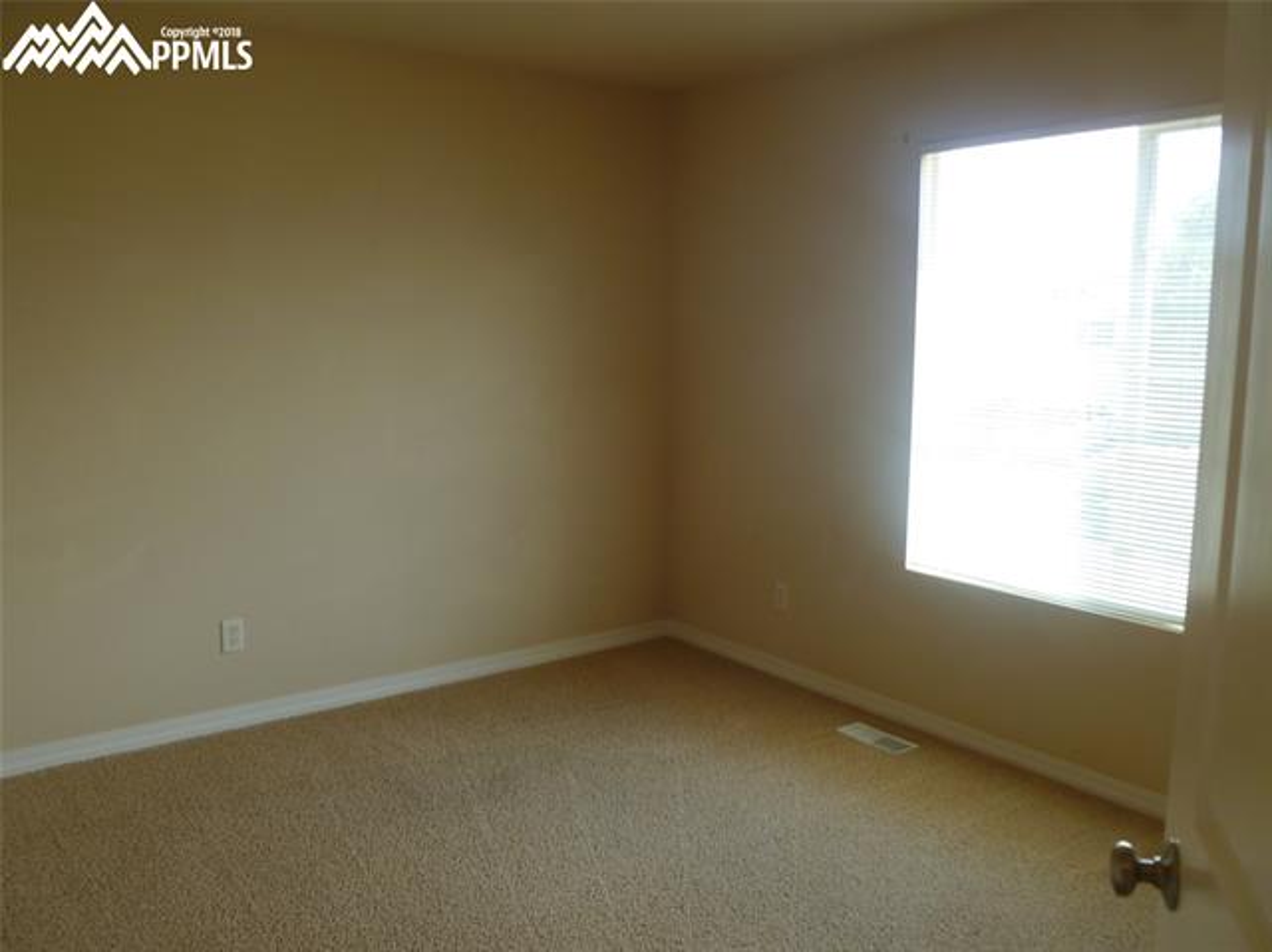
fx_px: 1028
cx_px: 636
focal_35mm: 28
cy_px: 476
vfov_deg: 49.7
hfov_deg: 63.5
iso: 80
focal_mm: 5
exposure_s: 1/30
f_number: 3.3
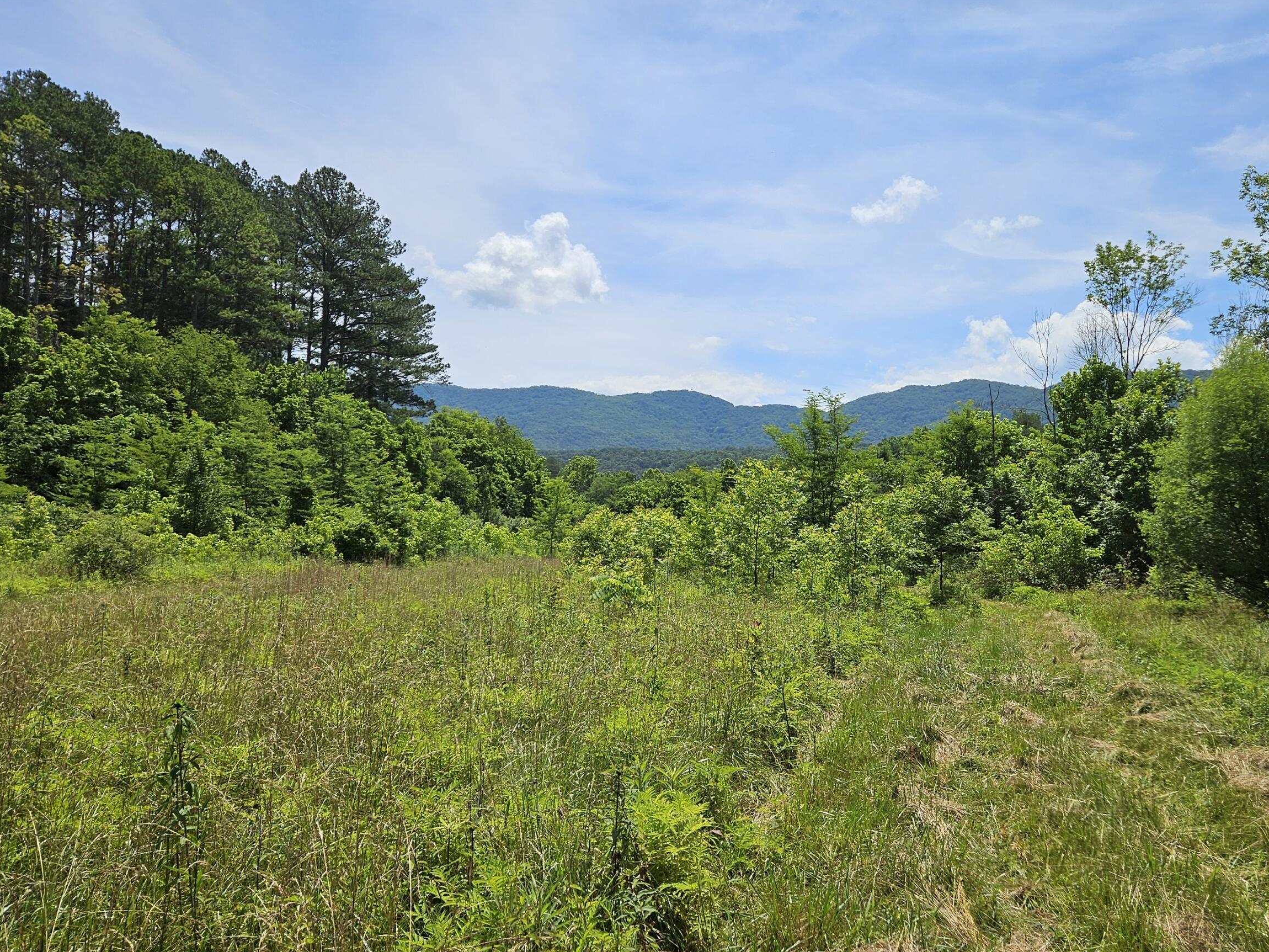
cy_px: 460
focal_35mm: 30
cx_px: 774
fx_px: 1100
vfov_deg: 46.8
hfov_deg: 59.4
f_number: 1.8
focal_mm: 5.4
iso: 25
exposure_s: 1/4256
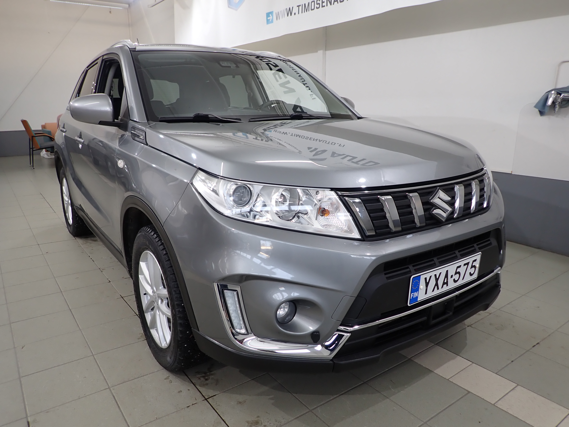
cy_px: 214
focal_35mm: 25
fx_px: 411
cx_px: 284
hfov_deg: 69.4
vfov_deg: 54.9
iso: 100
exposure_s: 1/60
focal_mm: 4.5
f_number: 2
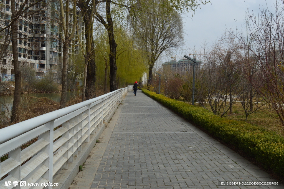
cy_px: 94
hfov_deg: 48.0
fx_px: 319
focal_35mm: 40
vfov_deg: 33.0
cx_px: 142
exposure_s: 1/500
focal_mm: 27
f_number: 11
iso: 250
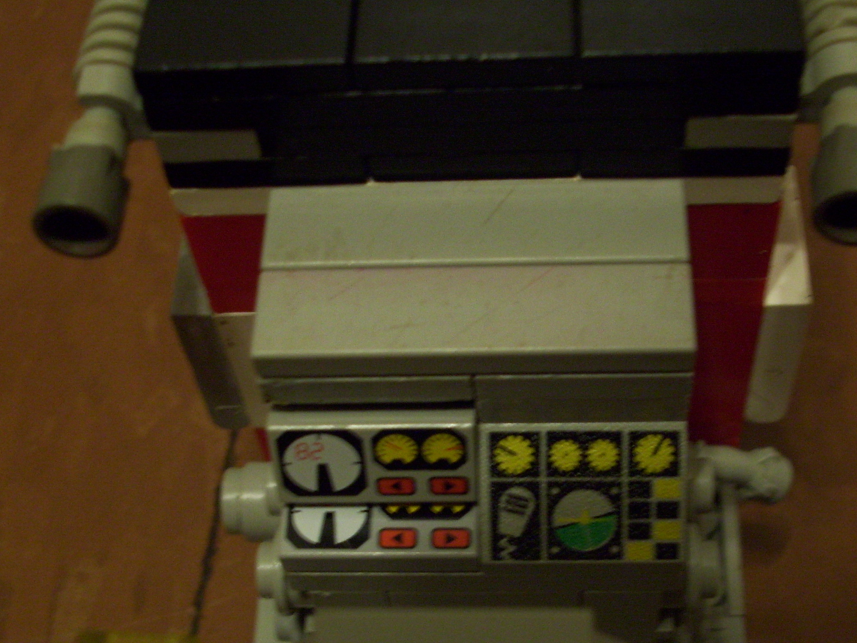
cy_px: 447
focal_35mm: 56
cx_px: 480
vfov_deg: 25.9
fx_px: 1386
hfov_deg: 34.3
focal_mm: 5.7
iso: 160
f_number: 2.9
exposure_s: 1/8
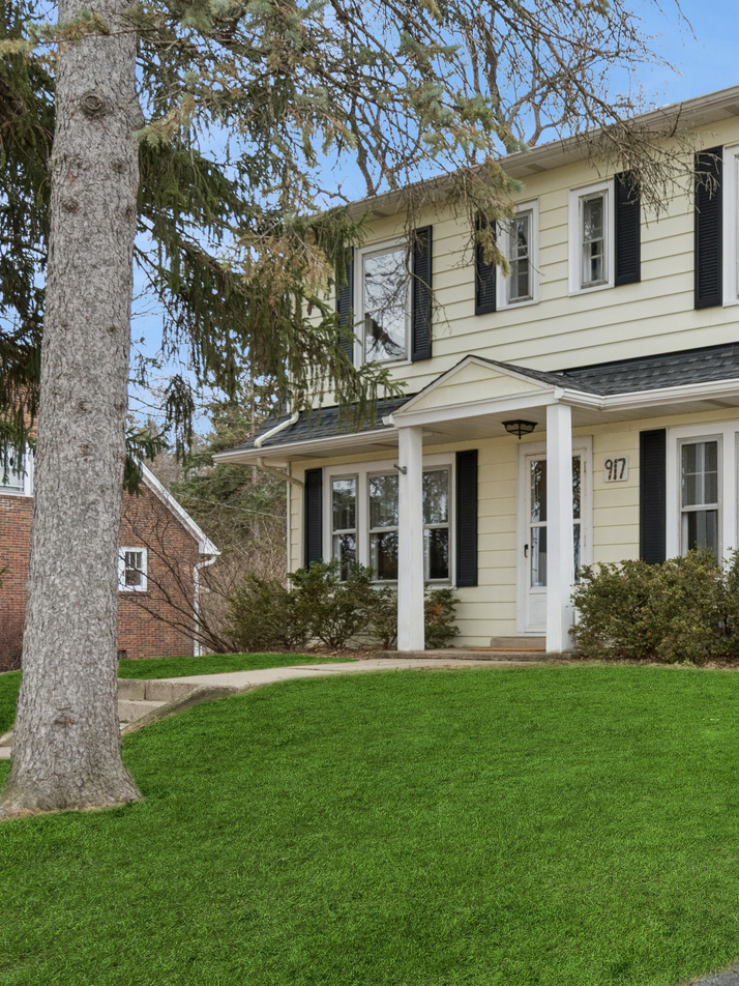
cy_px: 434
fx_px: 1048
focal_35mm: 37
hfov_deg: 35.6
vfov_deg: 50.2
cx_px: 718
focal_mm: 15
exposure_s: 1/50
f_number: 8
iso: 320
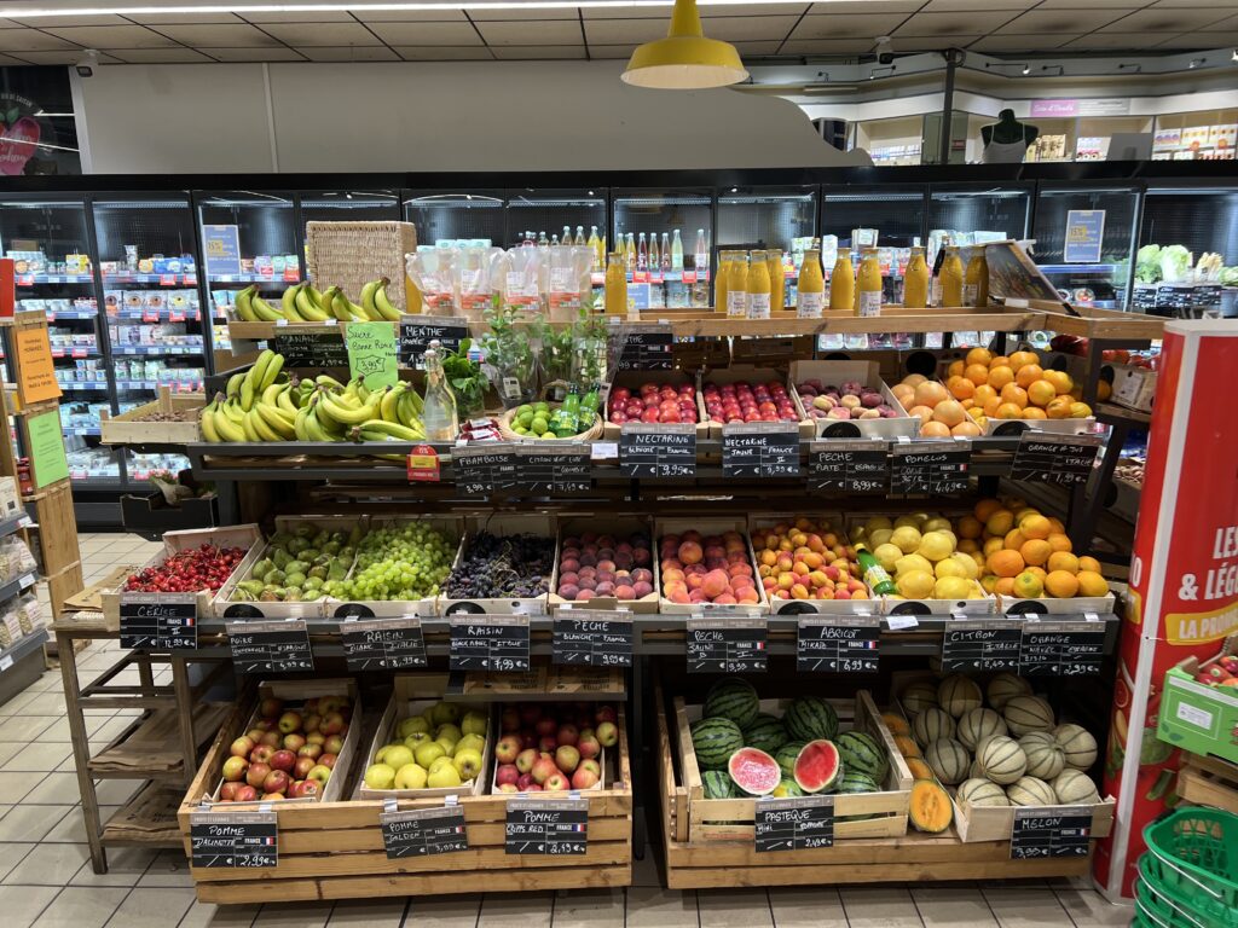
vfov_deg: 53.1
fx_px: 930
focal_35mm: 26
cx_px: 619
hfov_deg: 67.3
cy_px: 464
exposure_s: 1/100
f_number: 1.5
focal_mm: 5.7
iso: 80
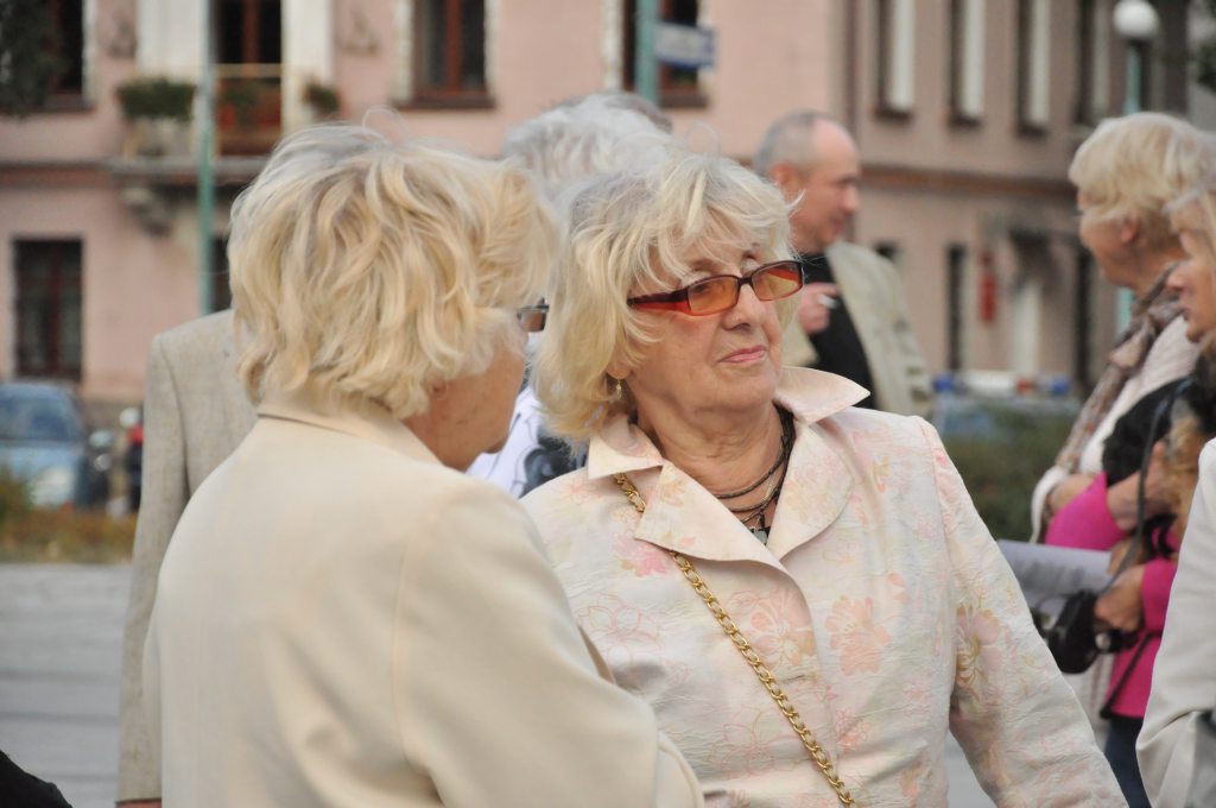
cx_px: 608
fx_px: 5313
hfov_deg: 13.1
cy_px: 404
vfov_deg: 8.7
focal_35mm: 158
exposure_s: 1/2500
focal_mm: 105
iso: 2000
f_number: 5.6
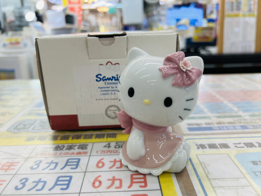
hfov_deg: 67.3
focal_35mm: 26
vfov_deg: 53.1
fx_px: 196
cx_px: 130
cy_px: 98
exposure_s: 1/100
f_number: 1.5
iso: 50
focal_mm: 5.7
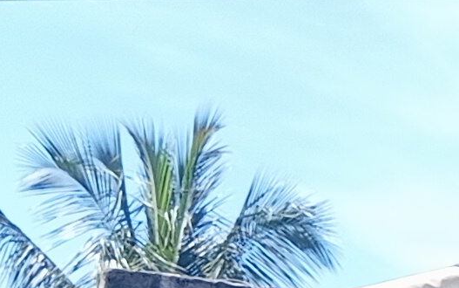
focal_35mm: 230
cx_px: 1581
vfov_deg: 5.2
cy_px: 1058
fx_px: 2879
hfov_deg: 7.5
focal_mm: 4.22
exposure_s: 1/292
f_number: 1.8
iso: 55
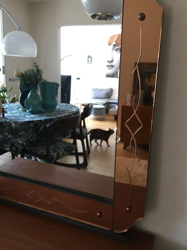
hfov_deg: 46.8
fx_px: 216
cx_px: 96
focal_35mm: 30
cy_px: 127
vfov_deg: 60.0
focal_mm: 4.15
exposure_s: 1/17
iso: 64
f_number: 2.2
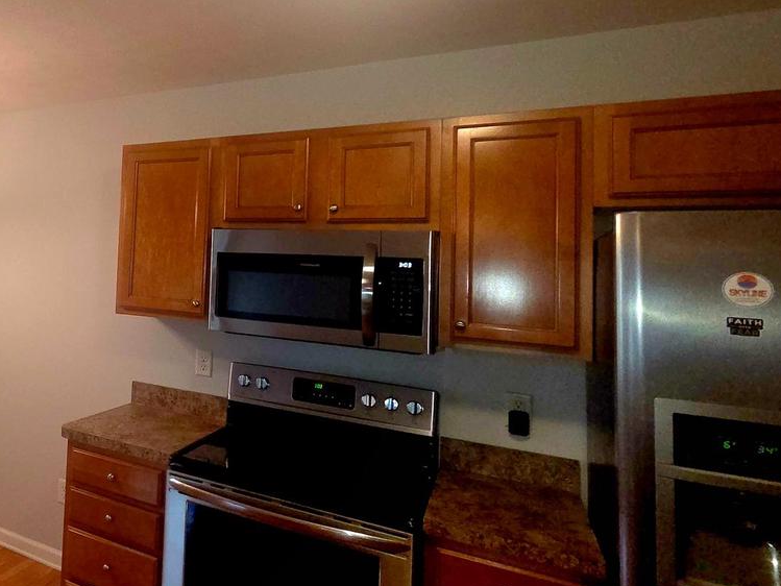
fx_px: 564
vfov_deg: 54.4
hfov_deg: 57.1
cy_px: 228
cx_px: 45
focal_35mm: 25
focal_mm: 2.2
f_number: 2.2
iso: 200
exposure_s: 1/60.2
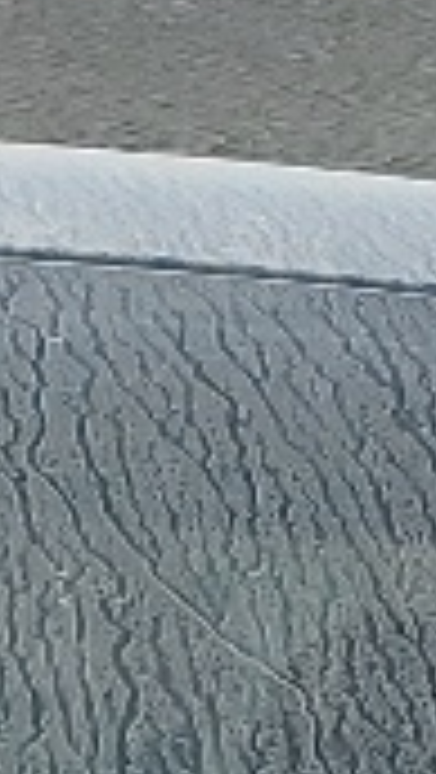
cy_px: 2205
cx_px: -256
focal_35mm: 264
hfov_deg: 4.6
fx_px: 5415
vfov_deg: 7.3
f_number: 1.5
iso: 50
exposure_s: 1/3333
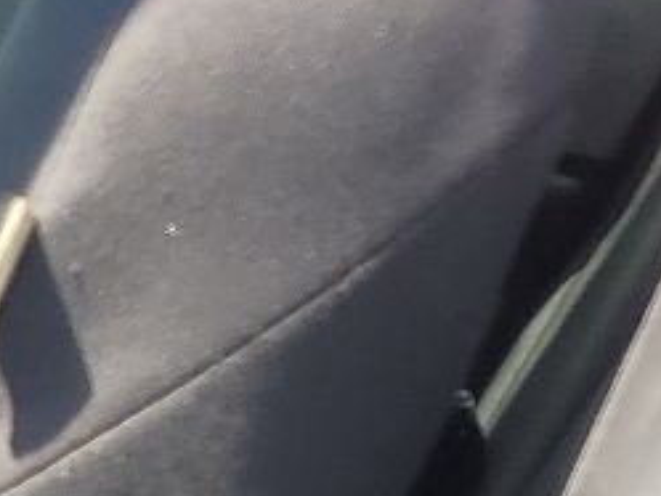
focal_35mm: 167
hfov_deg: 10.0
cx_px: -1027
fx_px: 3190
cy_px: 920
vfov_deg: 8.5
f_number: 1.5
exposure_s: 1/345
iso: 50
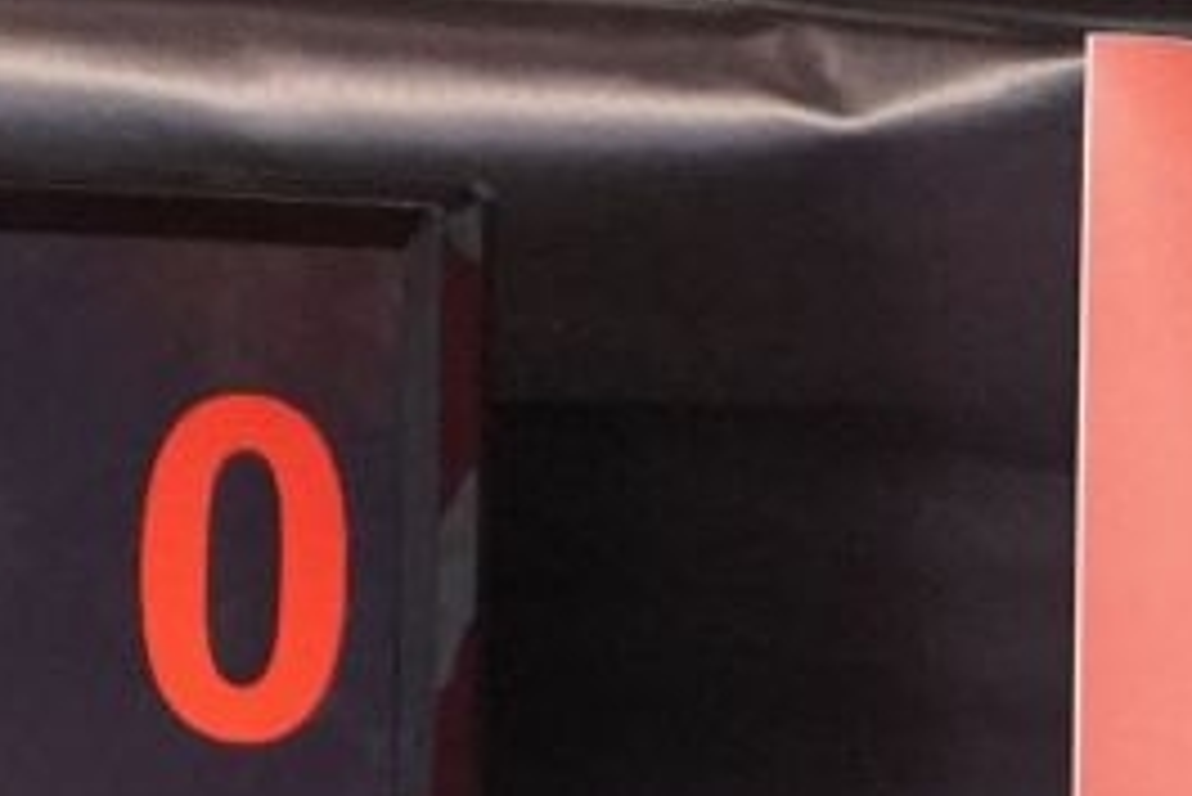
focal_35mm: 1358
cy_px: 1034
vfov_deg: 1.0
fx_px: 44987
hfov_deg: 1.5
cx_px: -1984
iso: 6400
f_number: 2.8
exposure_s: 1/1000
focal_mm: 200
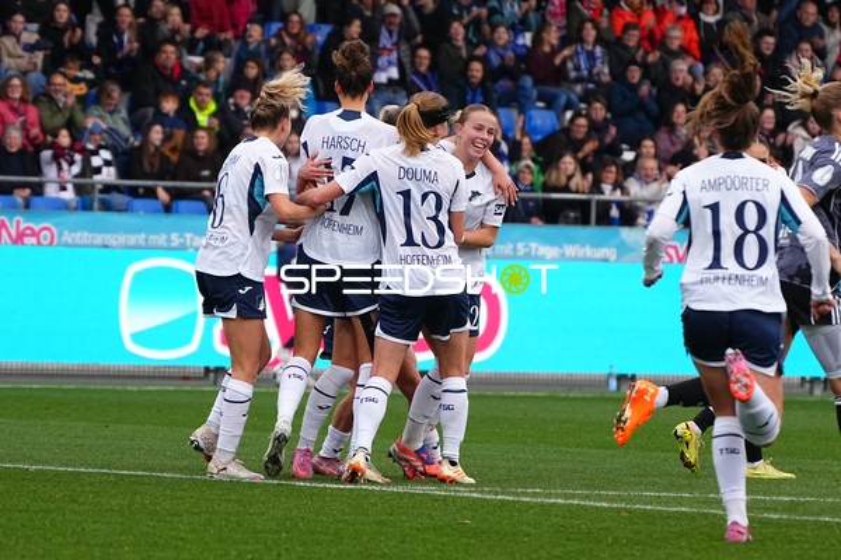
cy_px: 280
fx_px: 8059
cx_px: 420
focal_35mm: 345
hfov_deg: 6.0
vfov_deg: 4.0
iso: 1600
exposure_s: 1/1600
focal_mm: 230
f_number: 5.6
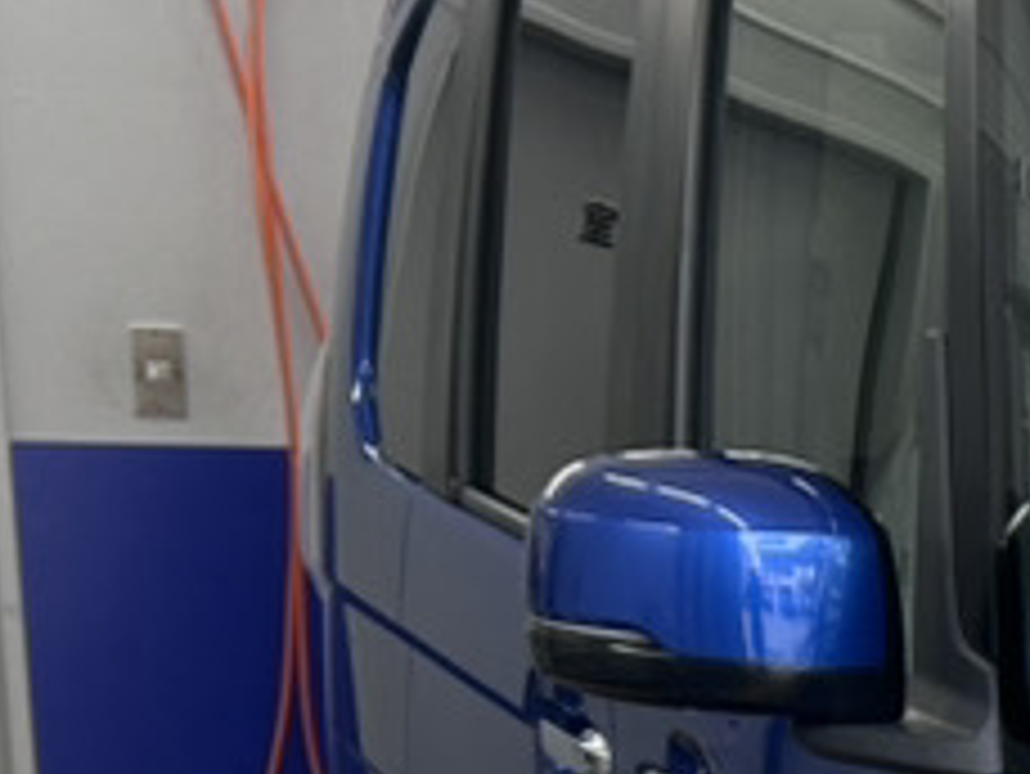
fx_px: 4049
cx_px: 1777
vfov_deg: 10.2
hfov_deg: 13.2
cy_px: 1485
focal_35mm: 136
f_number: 1.5
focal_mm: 5.7
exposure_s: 1/285
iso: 40
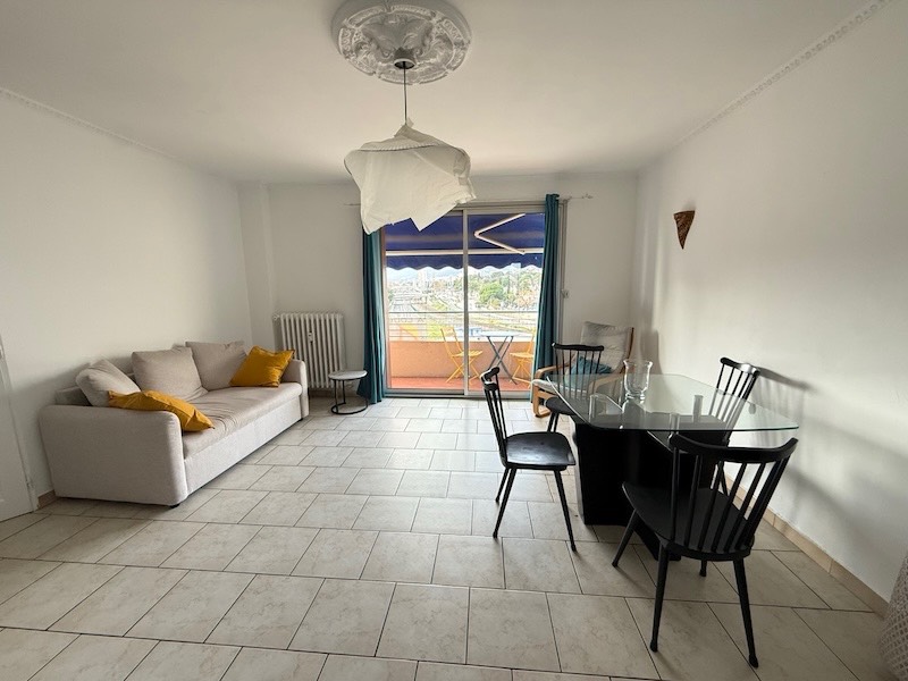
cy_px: 340
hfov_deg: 102.1
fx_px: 367
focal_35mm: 14
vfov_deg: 85.7
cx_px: 454
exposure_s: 1/78
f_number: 2.2
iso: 320
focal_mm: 2.22
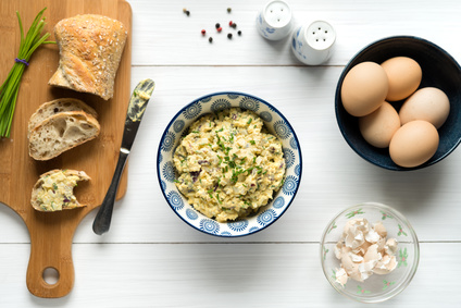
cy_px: 154
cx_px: 230
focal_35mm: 60
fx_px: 769
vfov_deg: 22.6
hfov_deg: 33.4
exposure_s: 1/15
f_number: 4.5
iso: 100
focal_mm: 60
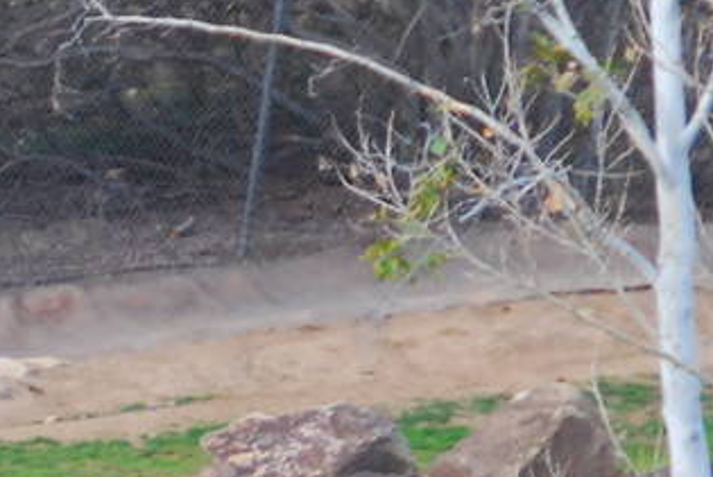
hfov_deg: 3.1
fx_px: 12991
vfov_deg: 2.1
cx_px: -568
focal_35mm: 655
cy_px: 580
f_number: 5.6
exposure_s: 1/800
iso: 1000
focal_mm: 86
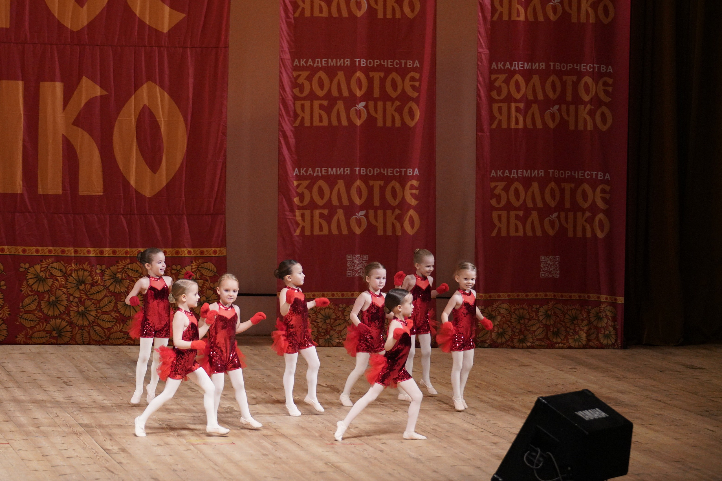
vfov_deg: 8.6
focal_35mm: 159
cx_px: 361
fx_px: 3189
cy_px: 240
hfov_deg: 12.9
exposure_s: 1/400
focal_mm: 106
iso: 2500
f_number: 2.8
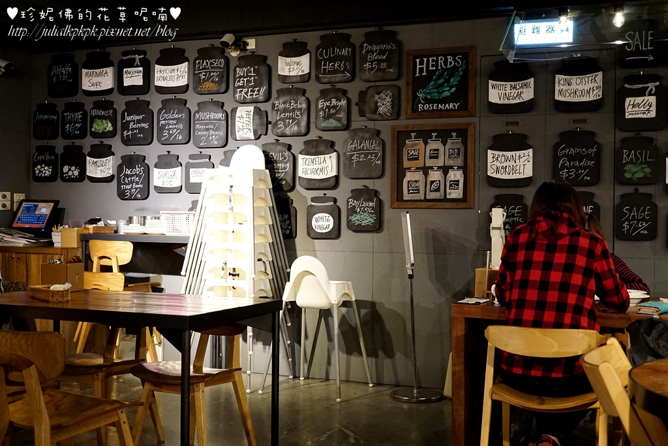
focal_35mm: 45
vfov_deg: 29.9
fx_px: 835
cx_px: 334
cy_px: 223
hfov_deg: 43.6
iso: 3200
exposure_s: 1/60
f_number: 4
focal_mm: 30
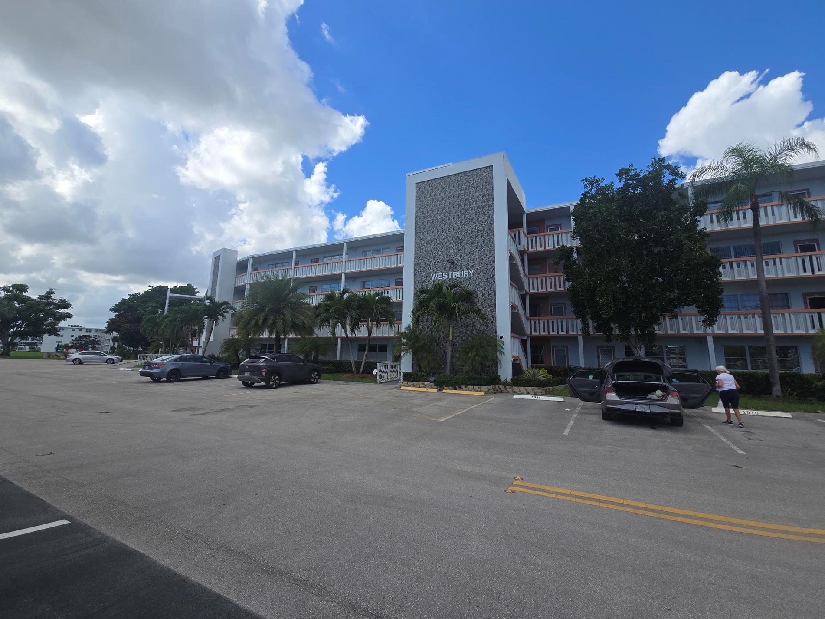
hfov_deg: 102.1
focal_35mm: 14
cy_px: 296
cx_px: 408
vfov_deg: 85.6
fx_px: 334
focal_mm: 2.2
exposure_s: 1/2531
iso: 50
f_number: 2.2
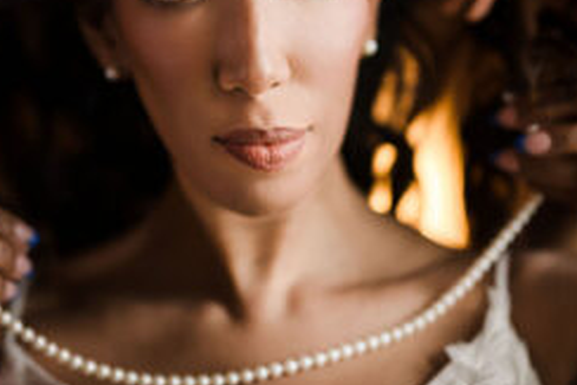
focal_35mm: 90
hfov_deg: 22.5
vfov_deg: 15.1
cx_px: 201
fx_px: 1443
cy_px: 65
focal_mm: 50
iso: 64
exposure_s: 1/200
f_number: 1.2
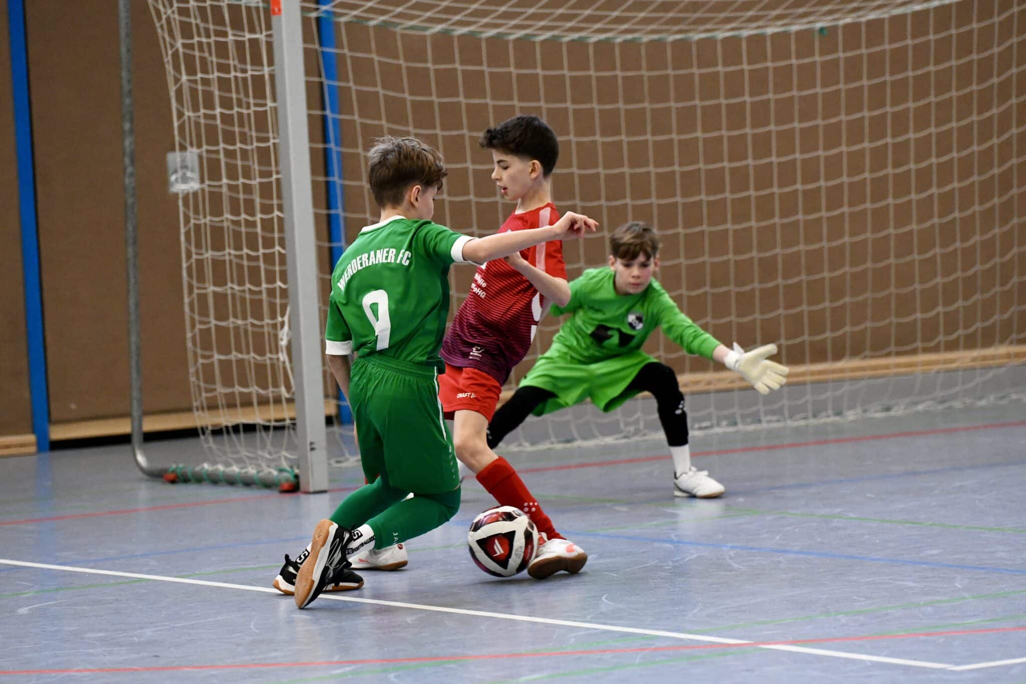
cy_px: 342
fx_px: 3562
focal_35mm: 125
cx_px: 513
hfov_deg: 16.4
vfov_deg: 11.0
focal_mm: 125
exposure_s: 1/1250
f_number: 2.8
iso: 5000
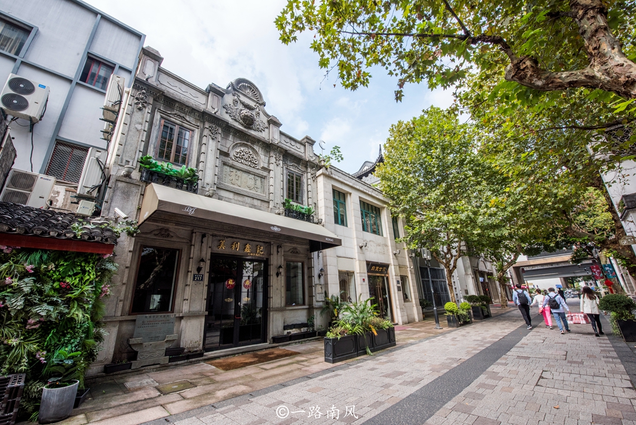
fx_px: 247
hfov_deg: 104.2
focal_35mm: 14
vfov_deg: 81.3
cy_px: 212
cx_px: 318
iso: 320
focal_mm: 14
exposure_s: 1/100
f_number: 14
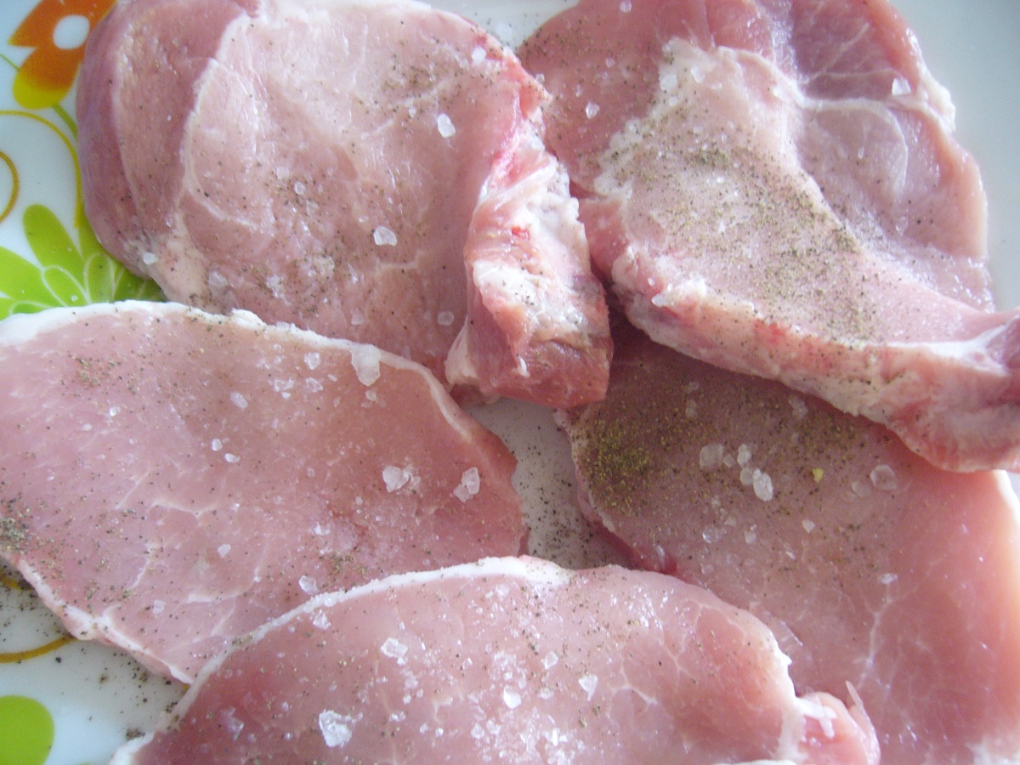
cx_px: 510
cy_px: 382
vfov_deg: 40.7
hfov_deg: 52.6
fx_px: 1031
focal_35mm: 35
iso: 125
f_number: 2.8
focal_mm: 5.8
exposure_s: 1/10
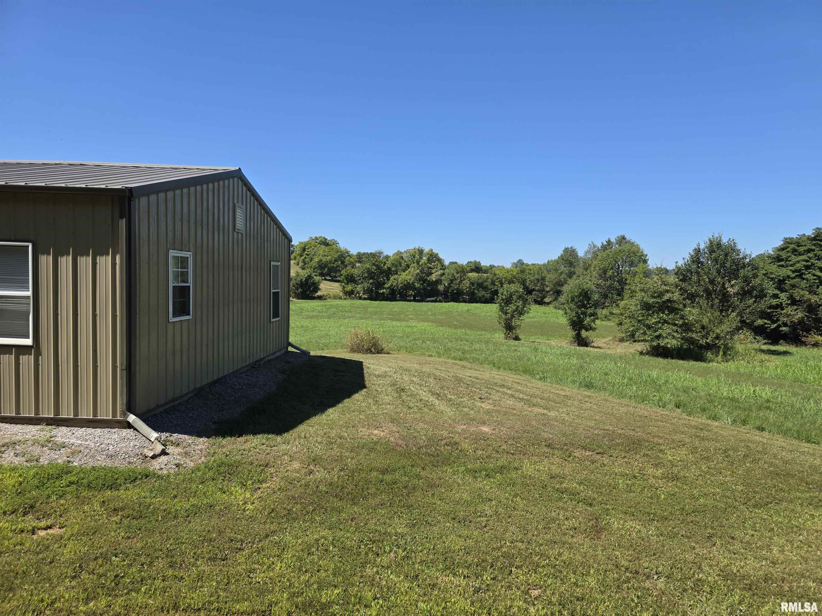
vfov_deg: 58.9
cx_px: 411
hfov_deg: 73.9
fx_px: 546
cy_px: 308
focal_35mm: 23
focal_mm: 6.3
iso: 80
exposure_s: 1/5296
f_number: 1.7
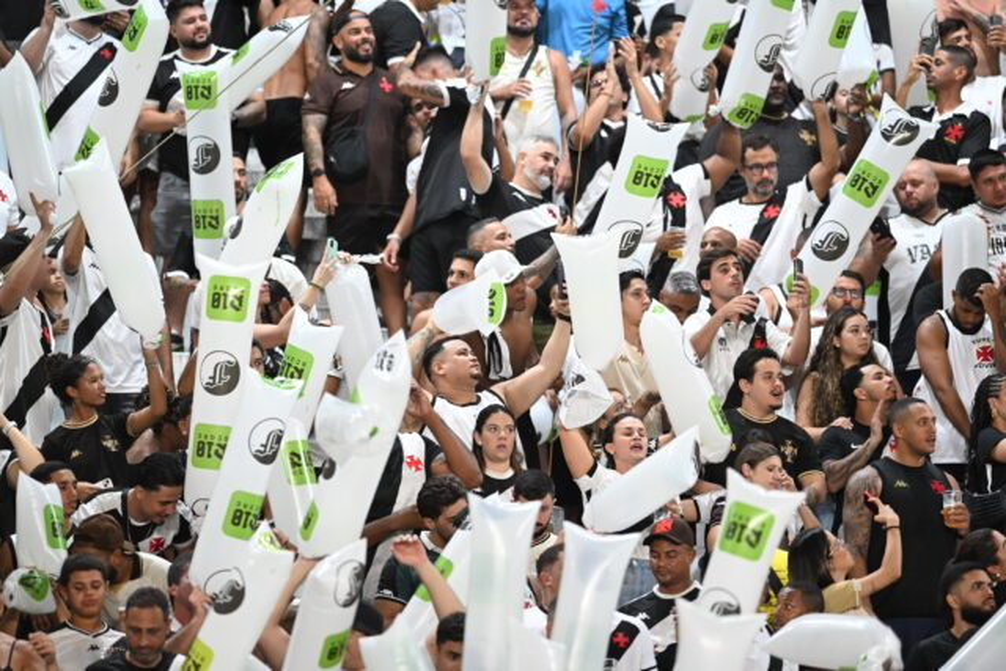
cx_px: 503
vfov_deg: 4.6
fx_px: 8385
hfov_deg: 6.9
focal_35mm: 300
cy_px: 336
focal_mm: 300
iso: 2500
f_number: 2.8
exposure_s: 1/250
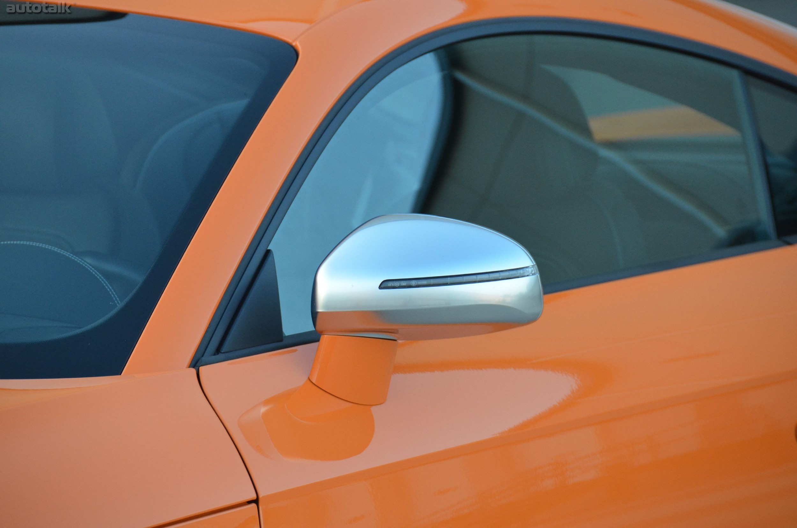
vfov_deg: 4.6
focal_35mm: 300
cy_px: 264
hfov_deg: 6.9
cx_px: 398
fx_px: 6628
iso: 1600
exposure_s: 1/320
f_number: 5.6
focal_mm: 200
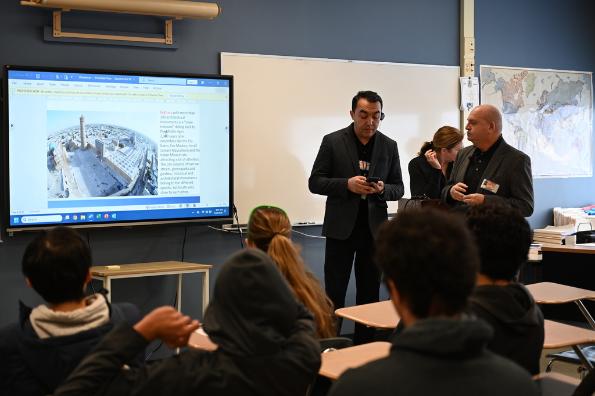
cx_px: 298
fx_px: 1156
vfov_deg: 19.4
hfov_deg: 28.9
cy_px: 198
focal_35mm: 70
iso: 1000
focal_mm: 70
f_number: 4
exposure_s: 1/125
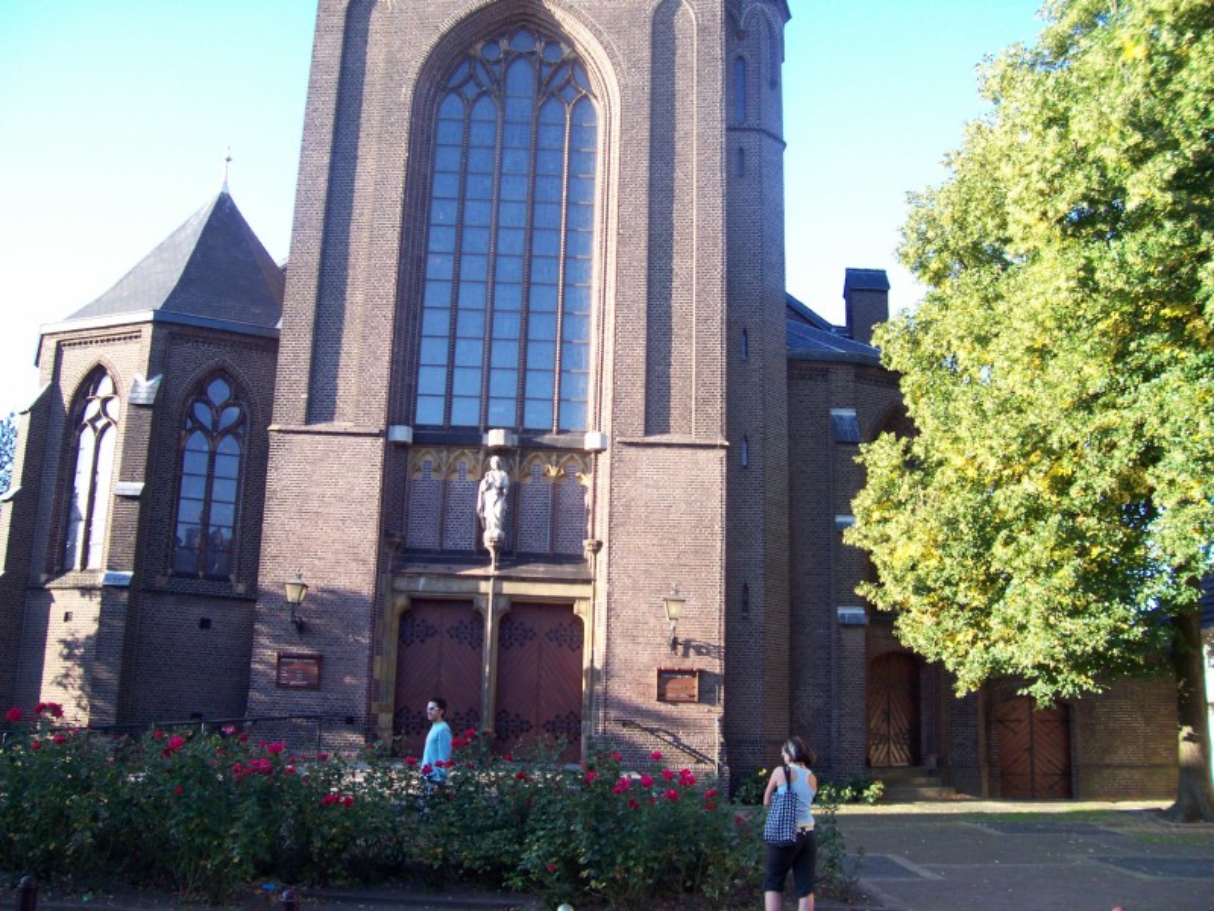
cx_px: 607
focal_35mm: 34
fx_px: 1192
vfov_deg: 41.8
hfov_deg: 54.0
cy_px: 456
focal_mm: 5.6
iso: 80
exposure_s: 1/166
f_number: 2.7
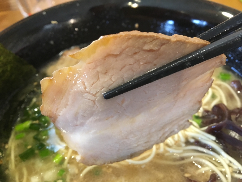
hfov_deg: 61.7
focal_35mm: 29
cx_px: 121
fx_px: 203
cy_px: 91
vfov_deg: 48.2
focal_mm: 4.15
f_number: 2.2
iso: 125
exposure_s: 1/30
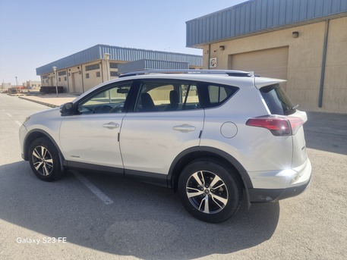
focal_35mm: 23
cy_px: 130
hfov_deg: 73.9
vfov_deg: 58.9
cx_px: 174
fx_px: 231
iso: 50
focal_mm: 5.54
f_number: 1.8
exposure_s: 1/1464
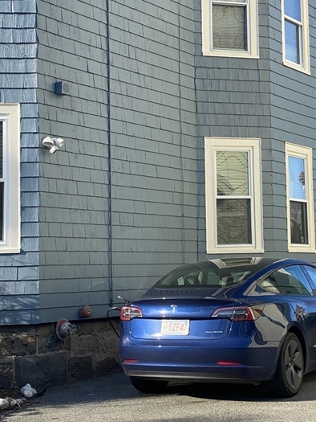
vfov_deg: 25.6
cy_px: 184
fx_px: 925
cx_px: 201
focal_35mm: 76
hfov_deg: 19.4
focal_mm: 6
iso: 20
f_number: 2
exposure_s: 1/592
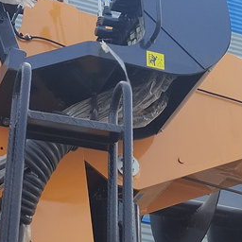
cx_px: 128
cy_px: 51
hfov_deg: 17.1
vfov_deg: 16.9
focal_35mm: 102
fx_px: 807
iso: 213
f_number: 1.9
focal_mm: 5.52
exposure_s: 1/702
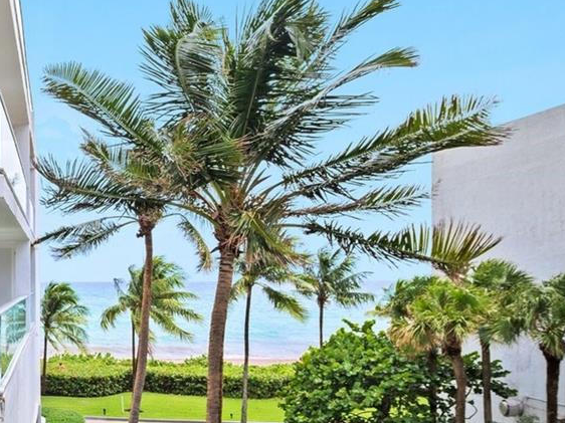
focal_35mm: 52
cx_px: -196
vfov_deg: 28.0
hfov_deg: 28.9
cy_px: 251
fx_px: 848
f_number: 8
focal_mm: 19
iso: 200
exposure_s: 1/200
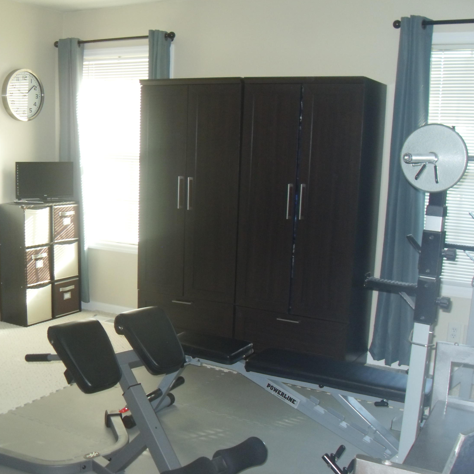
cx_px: 207
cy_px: 239
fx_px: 635
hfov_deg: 40.9
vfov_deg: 40.9
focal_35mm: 41
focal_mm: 6.3
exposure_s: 1/45
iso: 160
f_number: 2.8
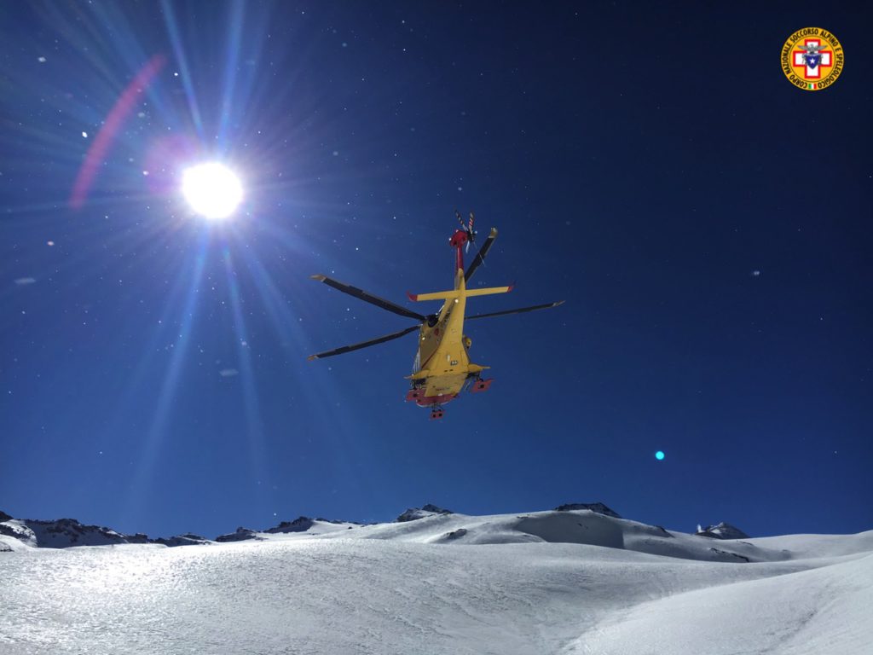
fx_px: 731
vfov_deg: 48.2
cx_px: 436
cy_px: 328
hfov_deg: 61.7
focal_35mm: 29
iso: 25
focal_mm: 4.15
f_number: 2.2
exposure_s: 1/5917
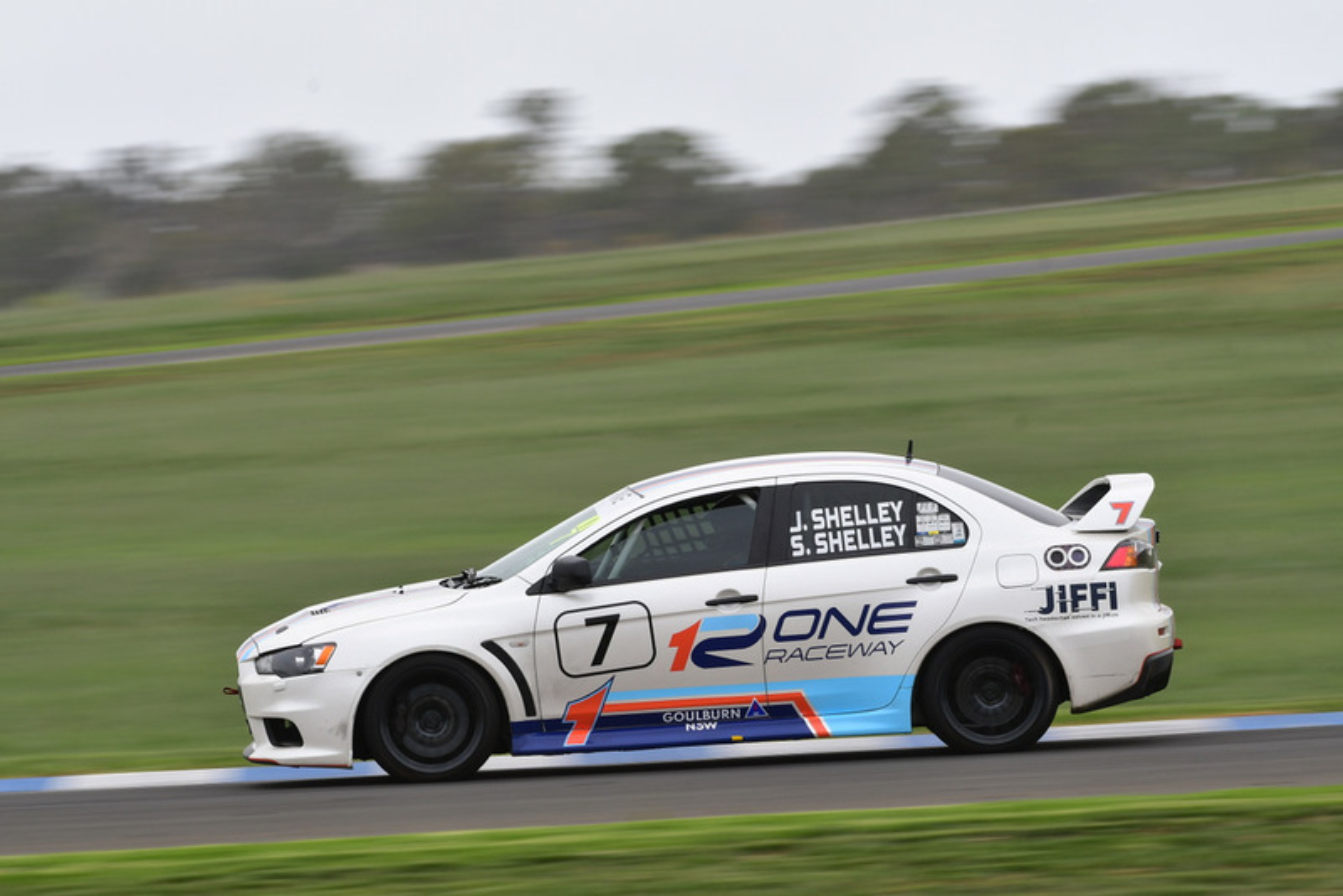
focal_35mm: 390
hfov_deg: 5.3
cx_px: 672
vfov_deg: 3.5
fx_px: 14554
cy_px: 448
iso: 160
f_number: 10
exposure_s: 1/160
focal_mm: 260
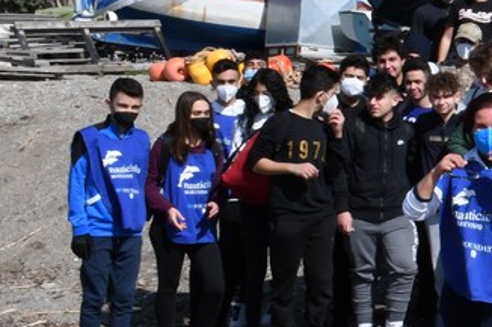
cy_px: 97
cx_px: 909
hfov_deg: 12.0
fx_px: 2144
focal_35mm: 157
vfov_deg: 8.7
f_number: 25
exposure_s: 1/200
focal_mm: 27
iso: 400
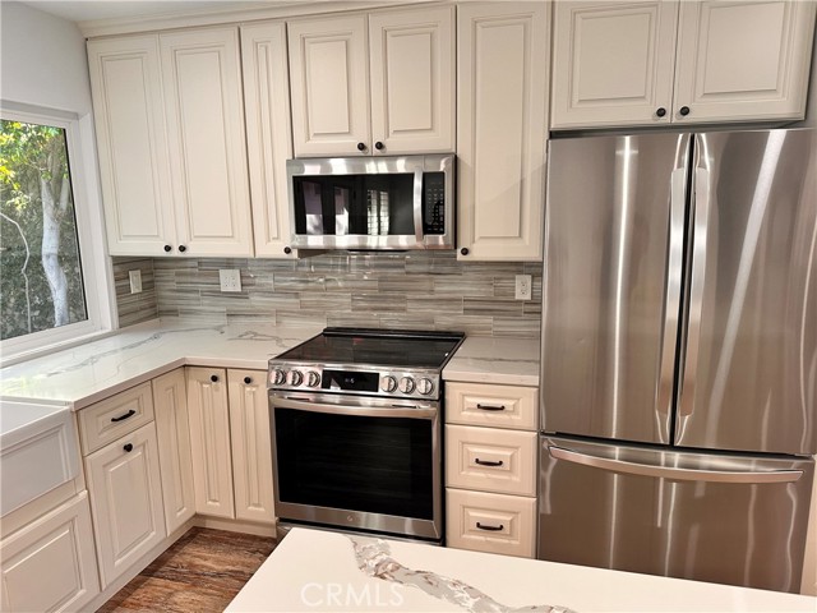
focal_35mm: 24
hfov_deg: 71.6
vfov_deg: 56.8
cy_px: 306
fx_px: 566
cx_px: 408
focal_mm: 6.86
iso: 200
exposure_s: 1/120
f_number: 1.78
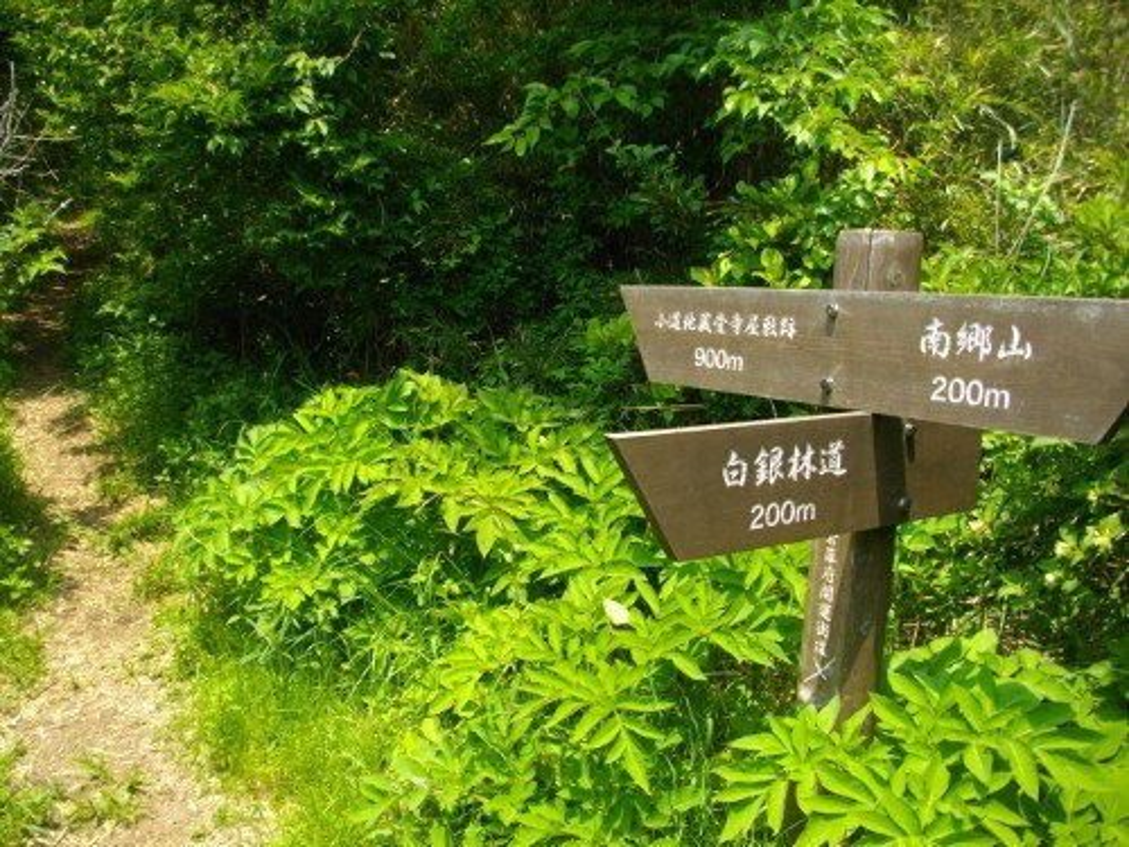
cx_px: 564
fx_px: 1044
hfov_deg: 56.8
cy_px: 424
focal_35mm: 32
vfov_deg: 44.2
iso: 100
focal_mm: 5.7
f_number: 2.9
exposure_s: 1/500
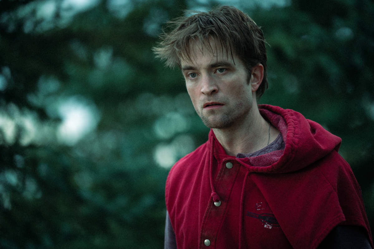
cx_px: 187
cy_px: 124
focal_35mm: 200
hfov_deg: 10.3
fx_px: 2077
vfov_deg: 6.9
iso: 100
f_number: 2.8
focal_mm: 200
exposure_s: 1/500
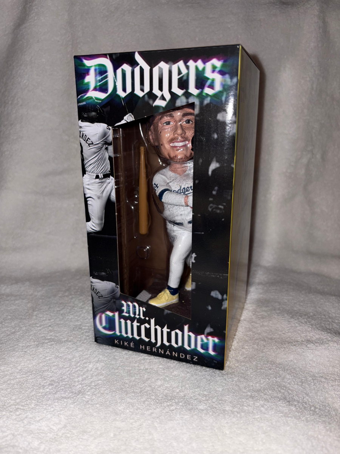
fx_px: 340
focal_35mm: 26
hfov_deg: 53.1
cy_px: 227
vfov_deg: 67.3
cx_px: 170
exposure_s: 1/51
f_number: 1.6
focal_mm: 5.96
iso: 32
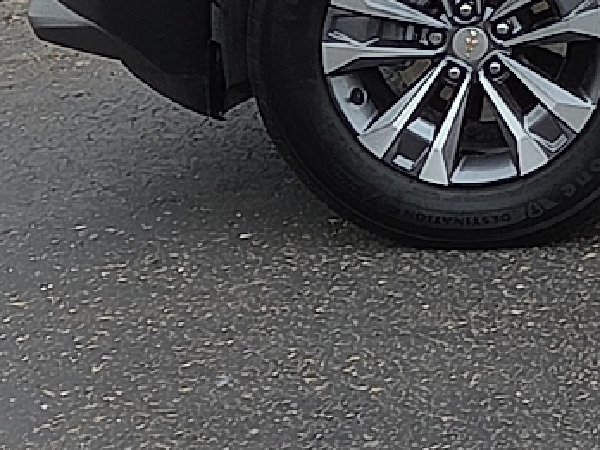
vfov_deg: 7.8
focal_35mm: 184
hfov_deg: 9.8
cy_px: -369
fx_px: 3189
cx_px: 1291
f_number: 1.8
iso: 76
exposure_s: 1/1250
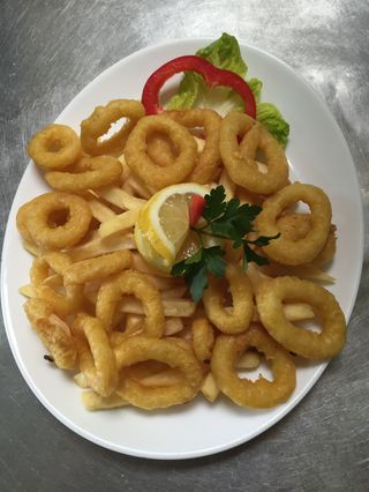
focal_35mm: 29
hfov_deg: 48.3
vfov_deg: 61.6
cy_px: 246
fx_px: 412
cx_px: 184
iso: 80
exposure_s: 1/33
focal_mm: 4.15
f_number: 2.2
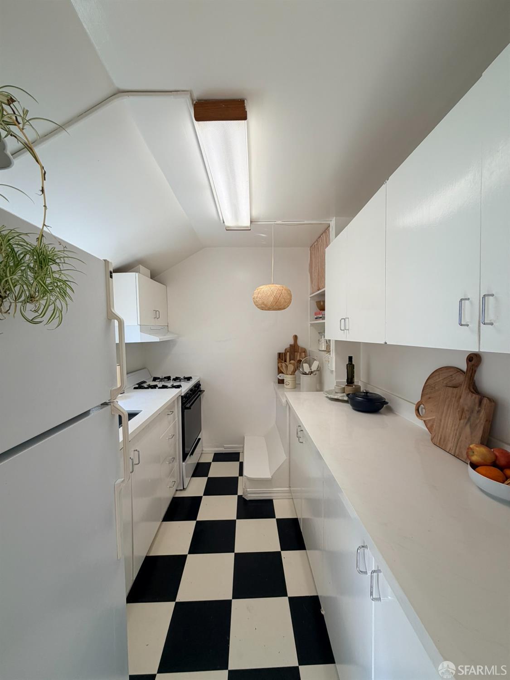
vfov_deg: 102.1
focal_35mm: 14
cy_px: 340
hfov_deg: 85.7
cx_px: 255
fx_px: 275
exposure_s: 1/120
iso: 64
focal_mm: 2.22
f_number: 2.2
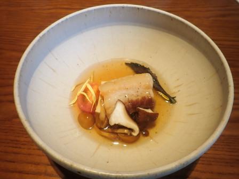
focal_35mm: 25
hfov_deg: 69.4
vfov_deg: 54.9
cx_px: 120
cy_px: 90
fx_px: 173
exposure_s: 1/125
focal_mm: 4.5
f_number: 2
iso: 160
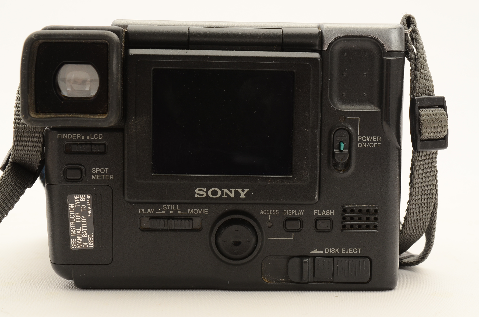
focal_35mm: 60
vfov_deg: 22.5
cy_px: 158
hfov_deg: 33.5
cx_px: 240
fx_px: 797
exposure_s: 1/60
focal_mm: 40
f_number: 13
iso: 320
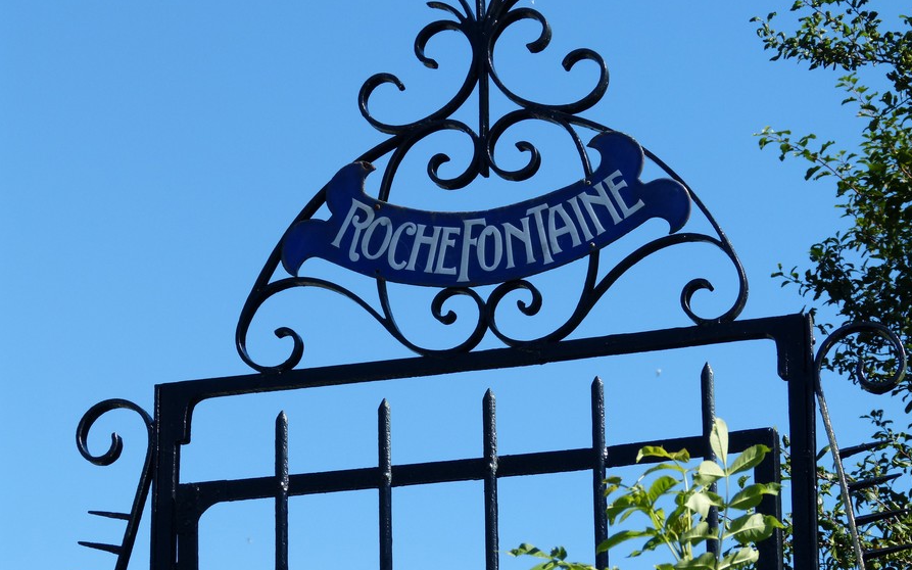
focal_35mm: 141
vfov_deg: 9.3
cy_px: 235
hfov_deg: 14.8
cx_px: 459
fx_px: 3504
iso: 100
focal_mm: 23.8
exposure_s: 1/640
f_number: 4
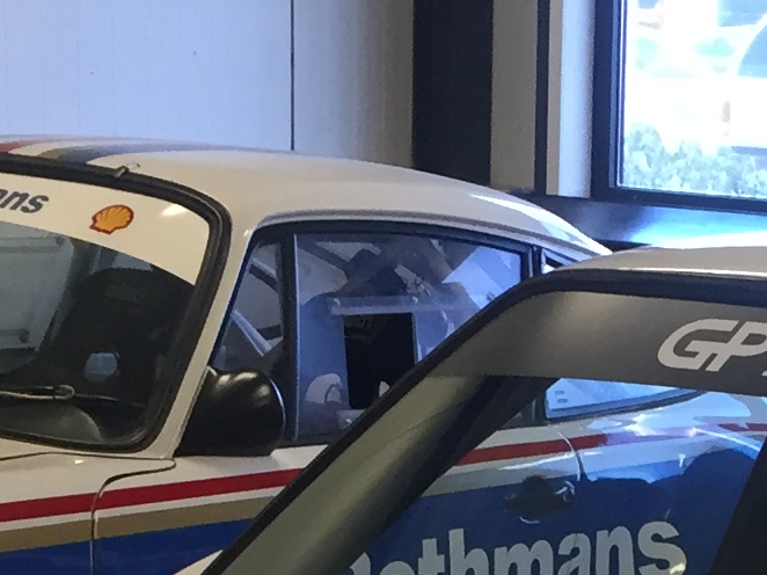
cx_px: 709
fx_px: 3167
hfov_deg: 13.7
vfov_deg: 9.5
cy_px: 1229
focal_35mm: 143
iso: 50
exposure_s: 1/33
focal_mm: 4.15
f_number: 2.2
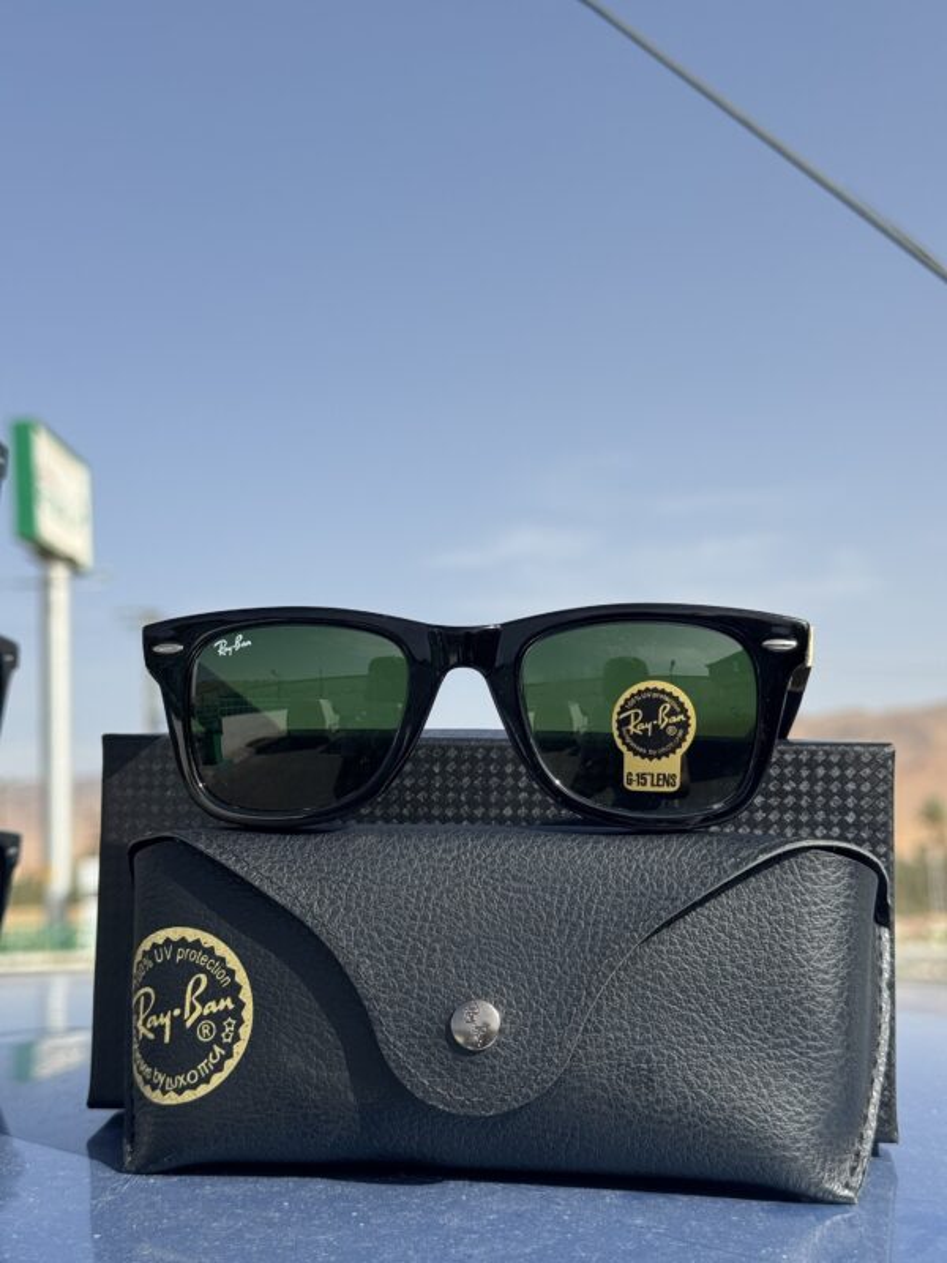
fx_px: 1751
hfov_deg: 30.3
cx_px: 474
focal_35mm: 48
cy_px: 632
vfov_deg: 39.7
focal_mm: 6.76
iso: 64
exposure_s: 1/4975
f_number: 1.78
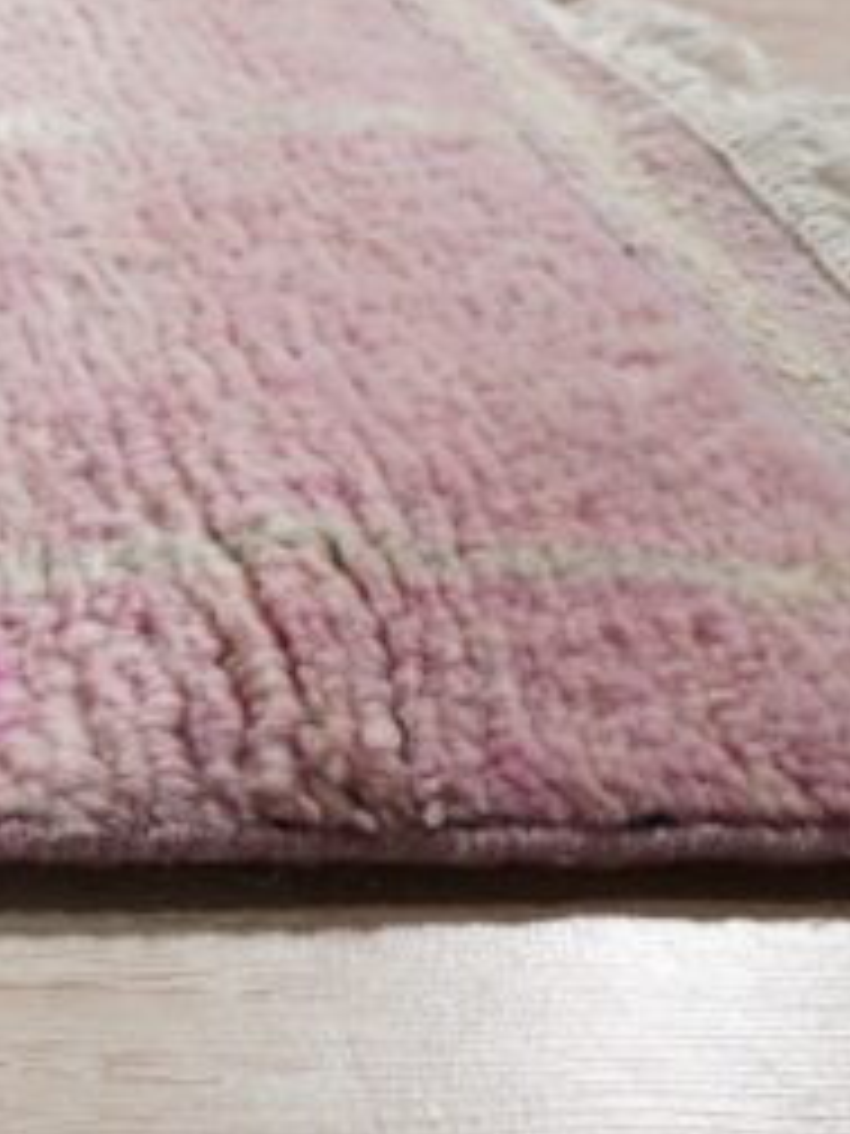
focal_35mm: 55
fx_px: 1801
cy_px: 490
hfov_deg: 21.4
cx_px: -495
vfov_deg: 34.9
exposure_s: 1/125
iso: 800
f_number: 5
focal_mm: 16
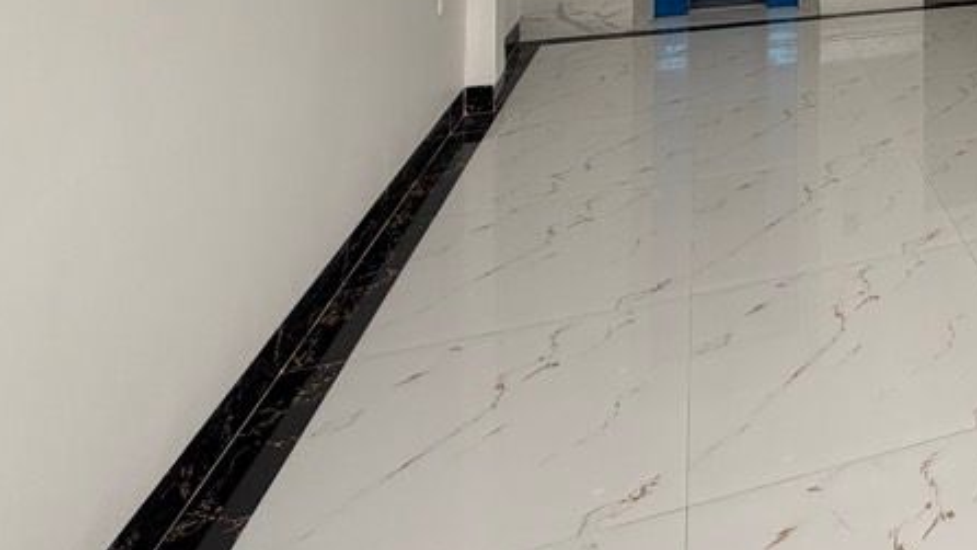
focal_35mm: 35
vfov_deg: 26.5
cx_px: 1060
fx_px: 907
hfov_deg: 44.2
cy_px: -230
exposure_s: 1/502
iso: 64
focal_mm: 2.22
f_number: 2.2
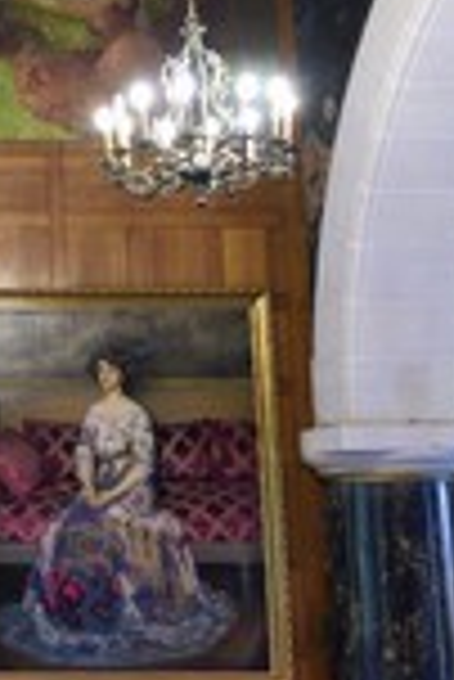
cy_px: 306
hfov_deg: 13.5
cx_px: -409
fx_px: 1680
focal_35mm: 89
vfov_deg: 22.8
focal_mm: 32
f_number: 5.6
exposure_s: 1/20
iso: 1600
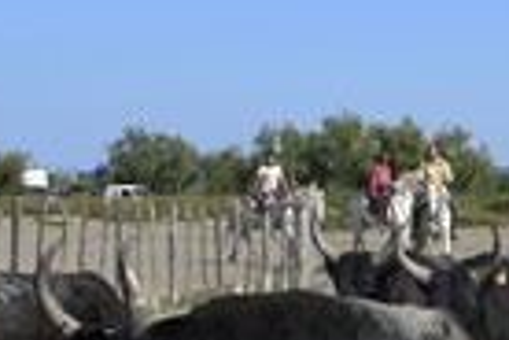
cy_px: 358
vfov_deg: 9.7
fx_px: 1979
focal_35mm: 140
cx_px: 365
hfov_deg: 14.6
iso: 200
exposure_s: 1/1000
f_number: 8
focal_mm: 46
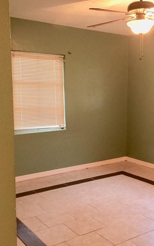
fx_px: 282
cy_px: 125
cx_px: 100
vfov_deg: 47.2
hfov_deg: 30.4
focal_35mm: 42
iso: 100
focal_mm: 4.15
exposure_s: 1/8
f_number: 2.2
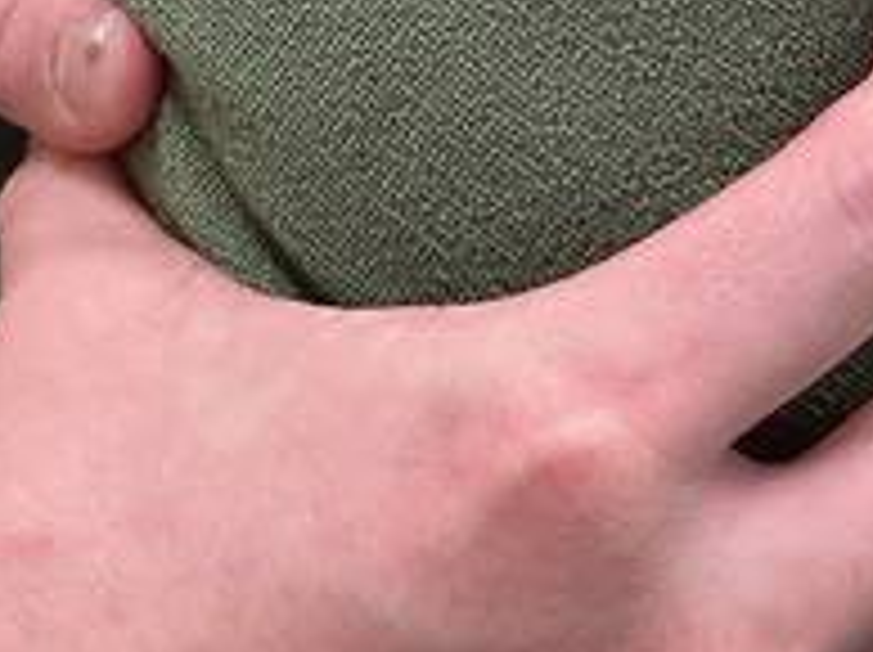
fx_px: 1965
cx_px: 477
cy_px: -115
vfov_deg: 18.0
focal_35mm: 78
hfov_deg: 25.0
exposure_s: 1/60
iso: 80
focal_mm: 3.99
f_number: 1.8
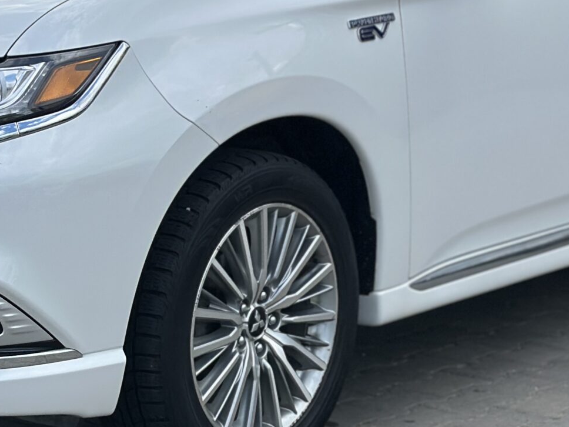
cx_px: 201
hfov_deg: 15.5
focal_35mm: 127
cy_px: 149
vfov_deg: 11.7
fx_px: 2088
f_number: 1.78
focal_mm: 6.86
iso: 80
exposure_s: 1/3597
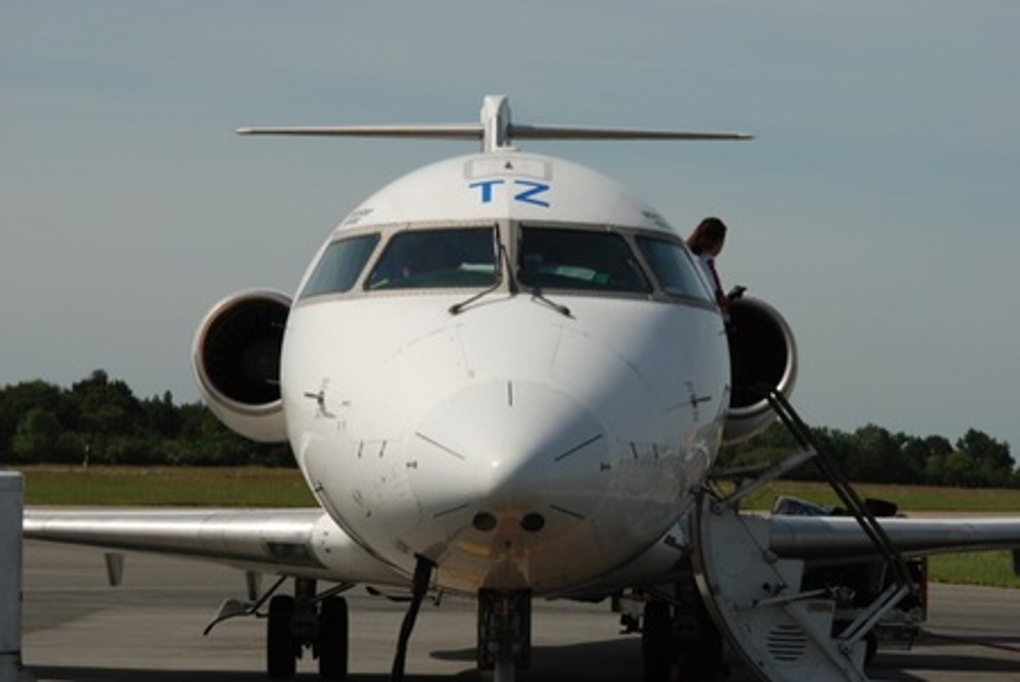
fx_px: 3829
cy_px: 341
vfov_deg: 10.2
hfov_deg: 15.2
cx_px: 510
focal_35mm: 135
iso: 160
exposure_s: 1/500
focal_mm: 90
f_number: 5.6
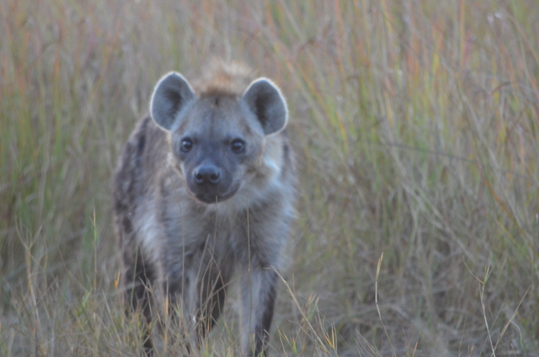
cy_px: 148
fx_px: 10384
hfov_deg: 3.0
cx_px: 279
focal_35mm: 695
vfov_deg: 2.0
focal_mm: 300
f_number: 5.6
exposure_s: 1/125
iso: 1100
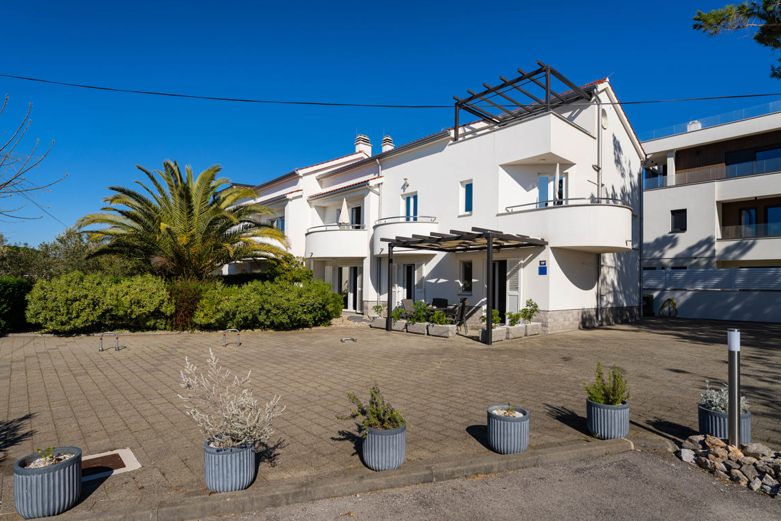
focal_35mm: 19
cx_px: 372
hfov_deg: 86.8
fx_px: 412
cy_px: 273
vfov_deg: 64.5
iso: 100
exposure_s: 1/800
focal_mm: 18
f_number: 7.1
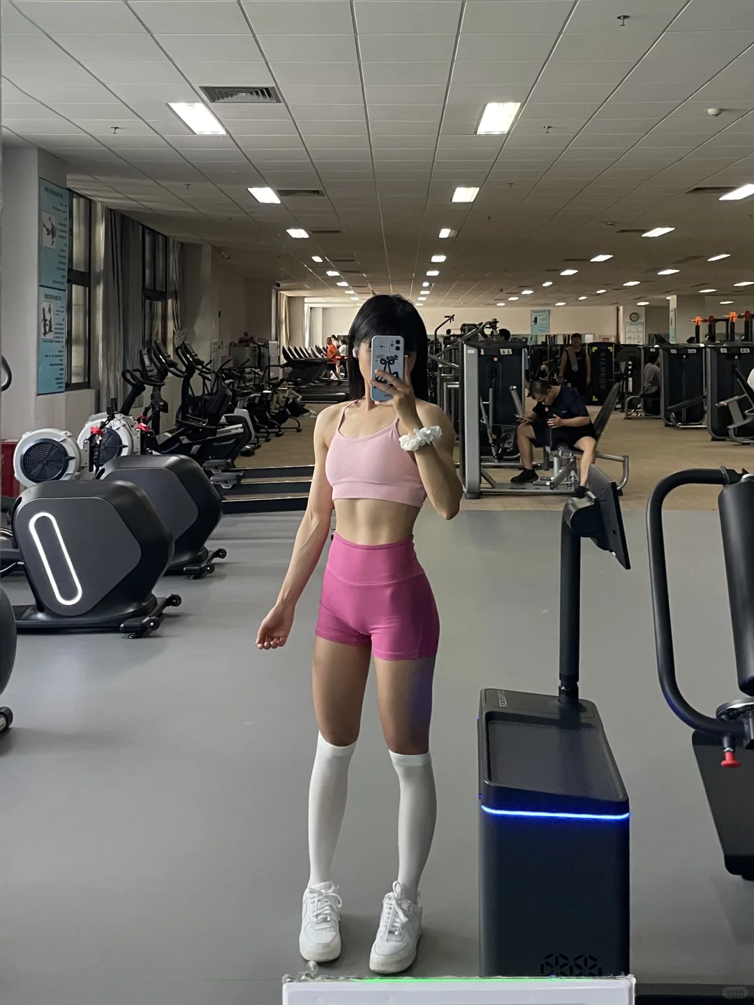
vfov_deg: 67.3
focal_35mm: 26
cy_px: 502
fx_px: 755
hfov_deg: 53.1
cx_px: 377
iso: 320
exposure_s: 1/50
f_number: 1.6
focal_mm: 4.2
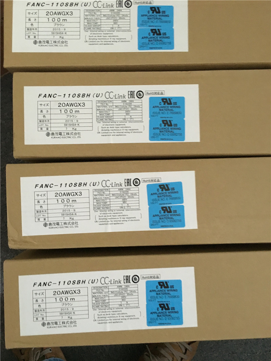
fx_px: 303
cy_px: 180
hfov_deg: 48.2
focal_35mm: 29
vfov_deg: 61.6
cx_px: 136
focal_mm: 4.15
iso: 400
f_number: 2.2
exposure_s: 1/17
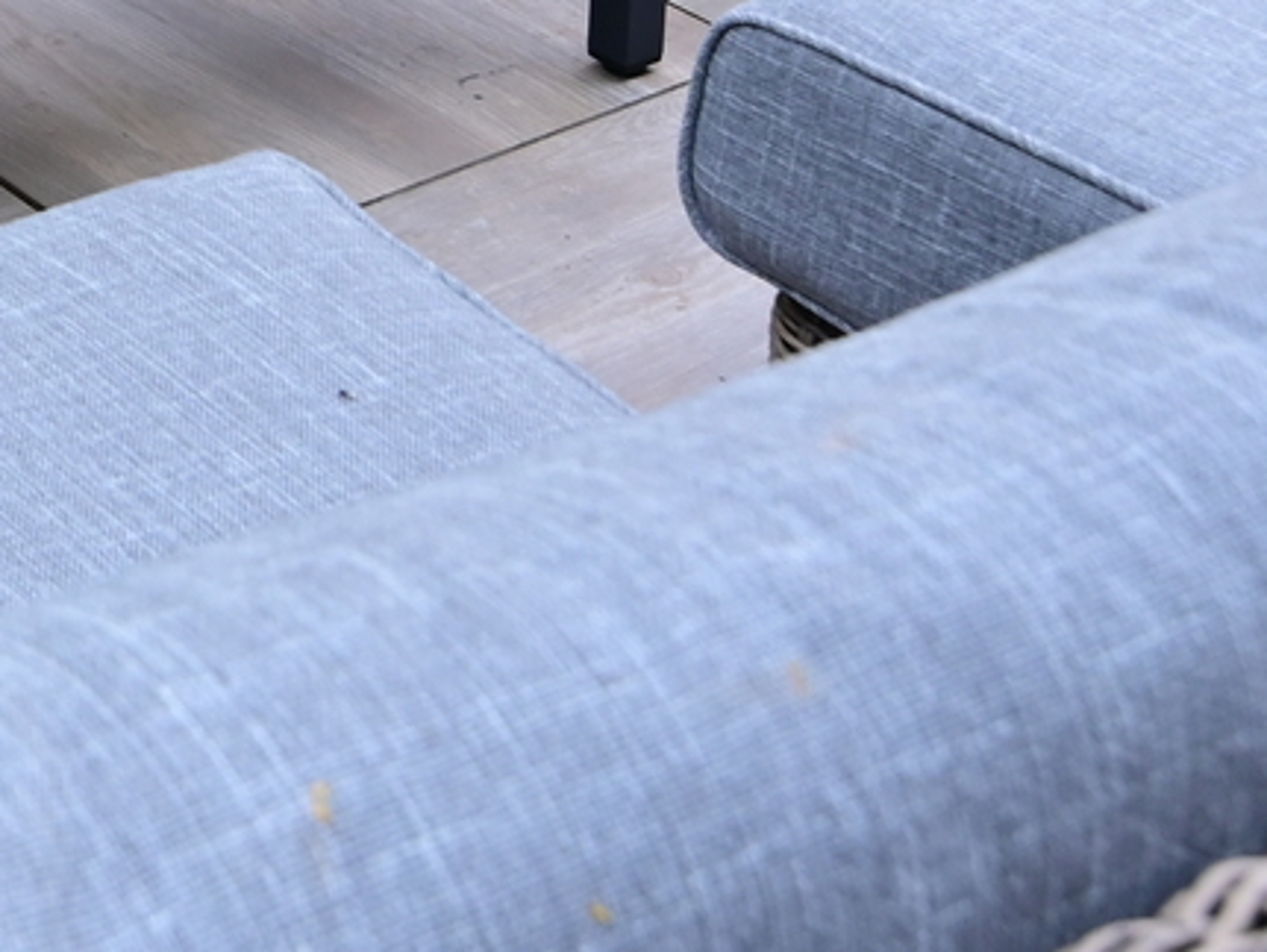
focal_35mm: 98
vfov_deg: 13.9
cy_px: -601
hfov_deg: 18.5
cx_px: -429
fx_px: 3590
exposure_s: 1/200
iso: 500
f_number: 5.6
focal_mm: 22
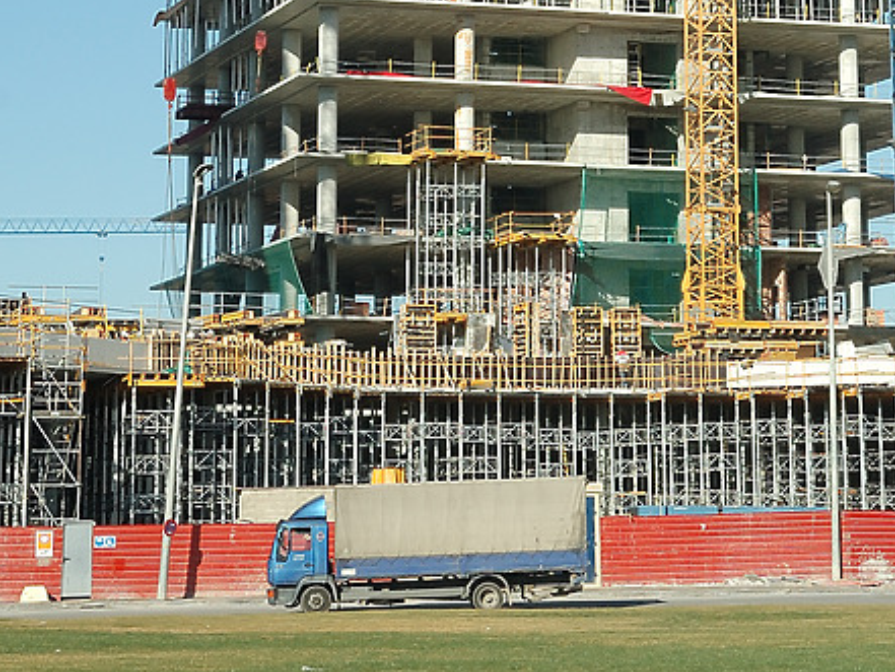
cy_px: -195
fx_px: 2663
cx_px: 589
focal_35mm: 103
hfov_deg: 19.0
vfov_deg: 13.8
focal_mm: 35
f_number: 9
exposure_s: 1/320
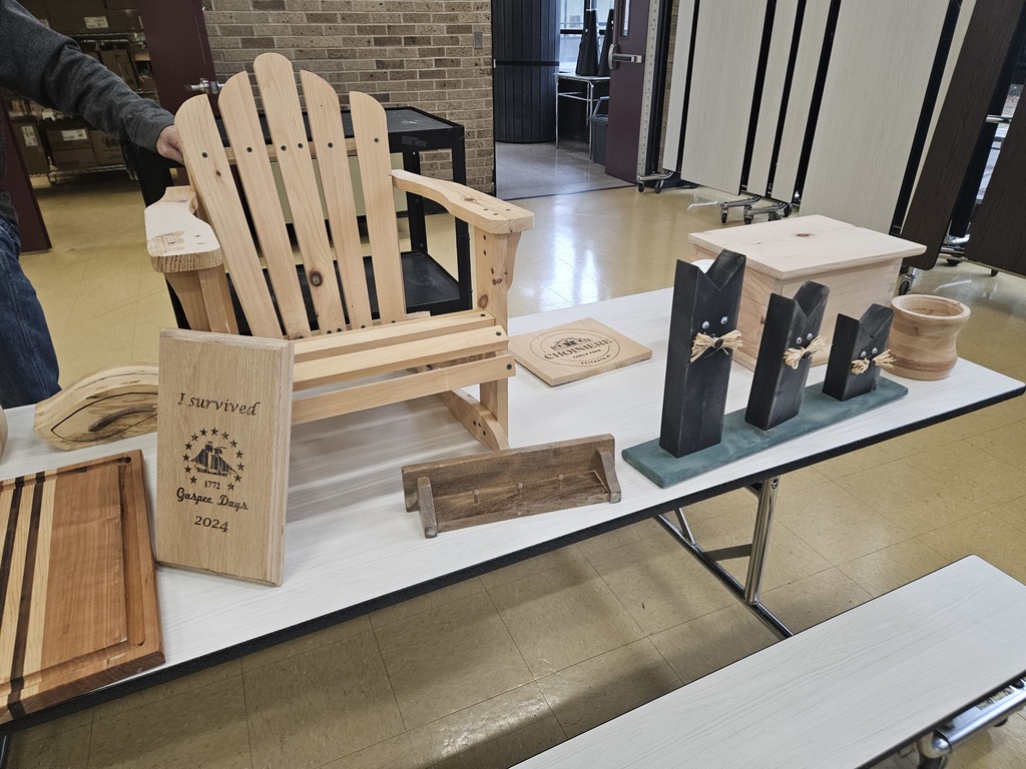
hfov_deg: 73.9
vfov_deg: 58.9
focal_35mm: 23
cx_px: 513
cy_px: 384
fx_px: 682
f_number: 1.8
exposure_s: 1/120
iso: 400
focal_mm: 5.4
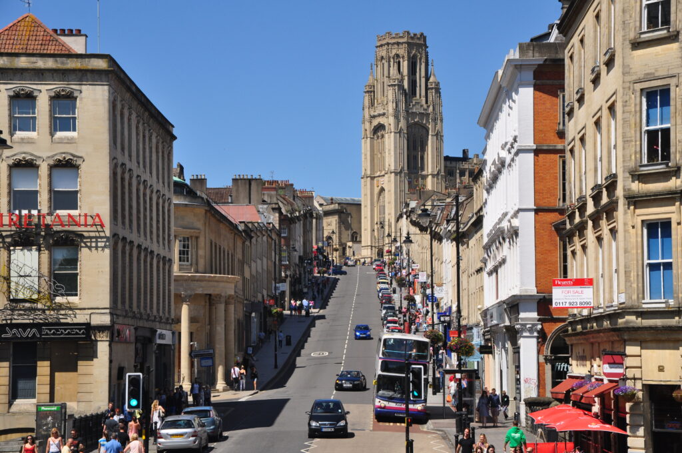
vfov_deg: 15.1
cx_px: 341
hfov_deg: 22.6
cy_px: 226
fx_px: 1703
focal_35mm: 90
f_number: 10
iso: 200
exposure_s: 1/320
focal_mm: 60
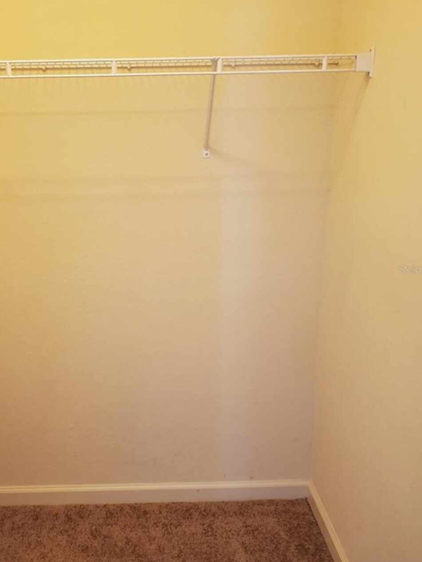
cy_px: 269
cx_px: 160
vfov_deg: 52.6
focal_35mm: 35
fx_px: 569
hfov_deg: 40.5
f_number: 2.4
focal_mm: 4.3
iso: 320
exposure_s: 1/40
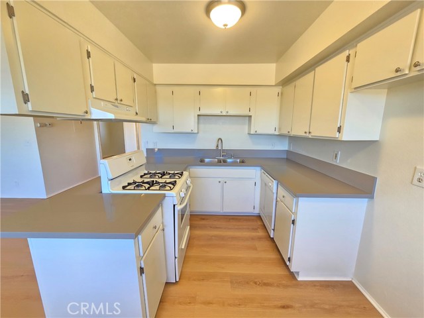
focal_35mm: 13
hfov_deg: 106.2
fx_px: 159
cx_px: 212
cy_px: 159
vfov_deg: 89.9
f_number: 2.2
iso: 125
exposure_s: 1/60
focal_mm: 2.2
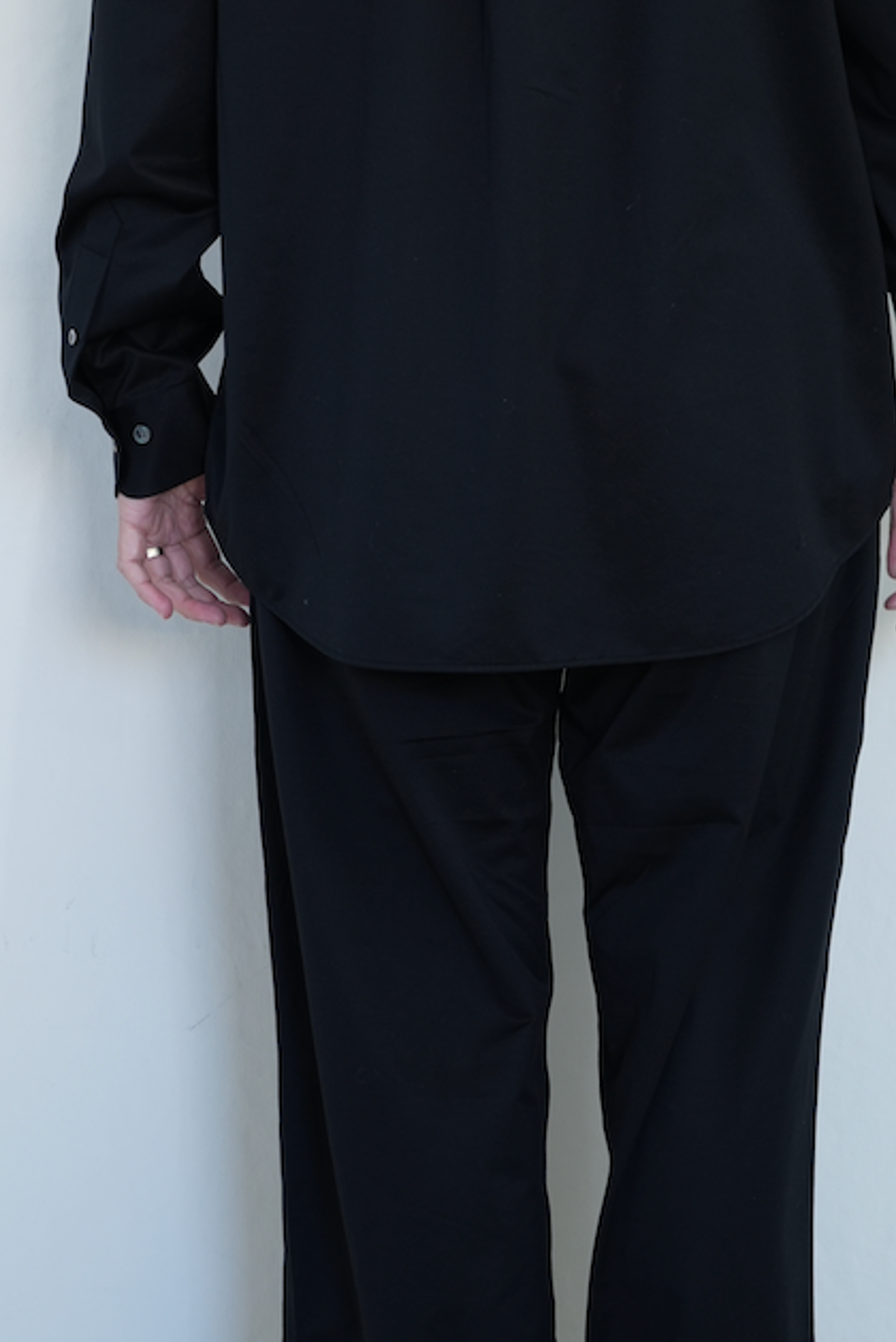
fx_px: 4475
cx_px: 546
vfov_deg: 17.1
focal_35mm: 120
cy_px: 646
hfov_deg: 11.4
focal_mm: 59
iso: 320
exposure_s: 1/60
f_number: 4
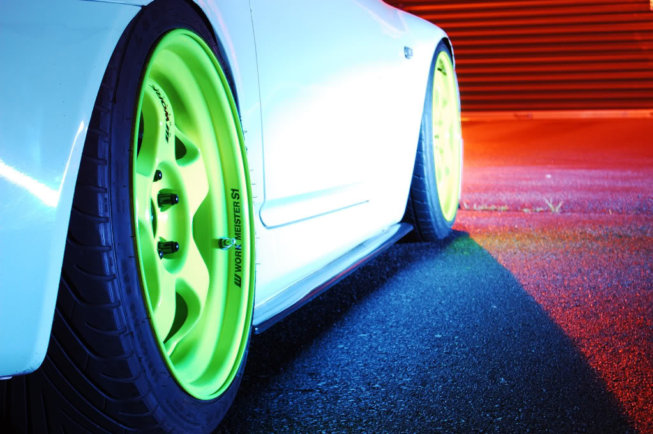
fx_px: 1495
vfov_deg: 16.5
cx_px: 326
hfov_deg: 24.6
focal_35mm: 82
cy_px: 217
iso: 200
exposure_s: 8
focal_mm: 55
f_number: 8
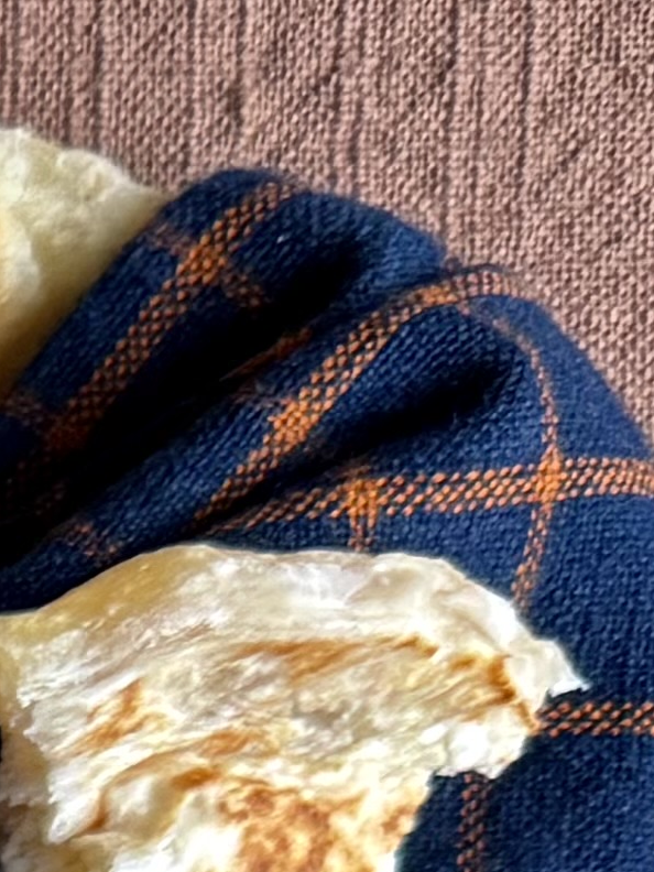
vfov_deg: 10.2
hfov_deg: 7.1
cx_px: -1701
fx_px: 4358
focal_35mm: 173
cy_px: 1926
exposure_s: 1/63
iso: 200
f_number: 1.78
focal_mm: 6.76
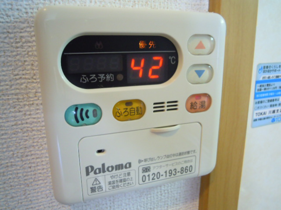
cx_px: 140
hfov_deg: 63.4
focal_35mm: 28
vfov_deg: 49.7
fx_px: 227
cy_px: 105
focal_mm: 5
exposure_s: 1/30
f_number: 2.7
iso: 400
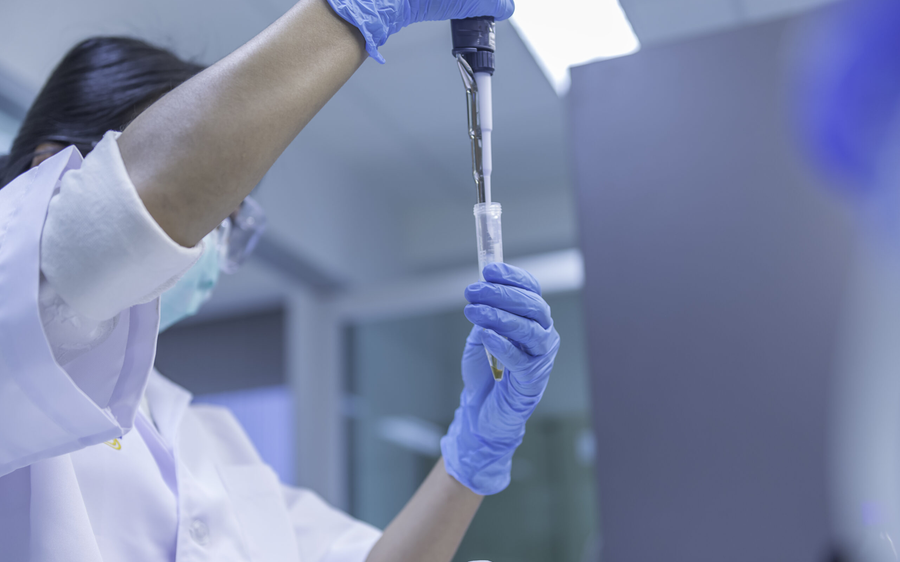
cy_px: 291
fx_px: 1202
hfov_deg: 41.1
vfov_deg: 26.3
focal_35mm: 49
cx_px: 450
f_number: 2.8
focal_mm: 48
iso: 640
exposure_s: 1/100
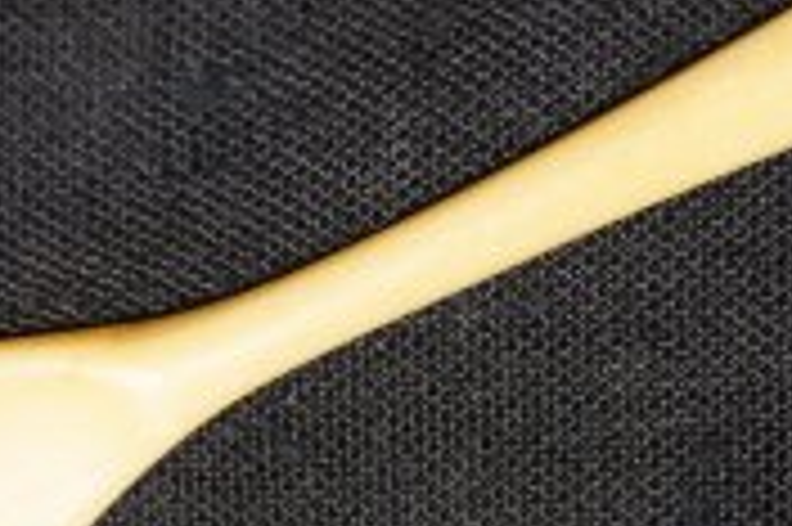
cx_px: 522
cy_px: 337
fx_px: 4194
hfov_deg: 10.8
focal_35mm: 191
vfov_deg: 7.2
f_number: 5
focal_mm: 35
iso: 3200
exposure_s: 1/60
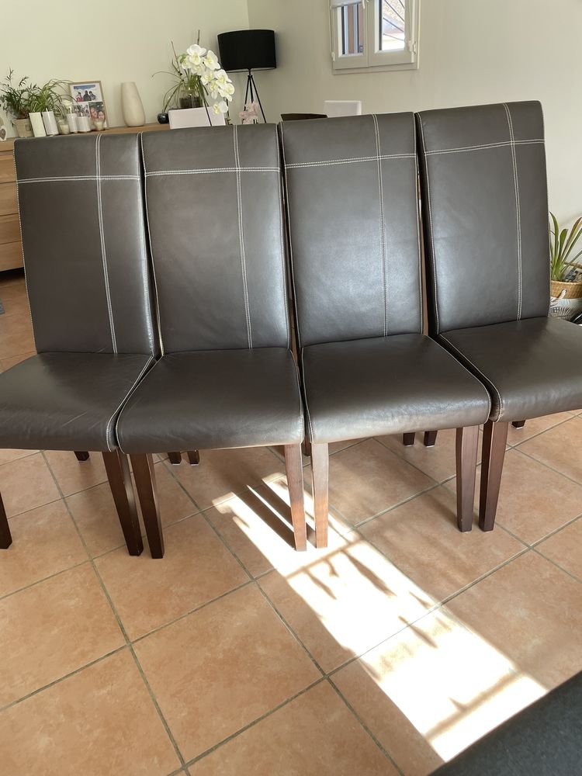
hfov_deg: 53.1
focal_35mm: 26
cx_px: 291
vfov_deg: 67.3
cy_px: 388
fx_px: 583
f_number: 1.6
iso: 64
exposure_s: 1/121
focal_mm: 4.2
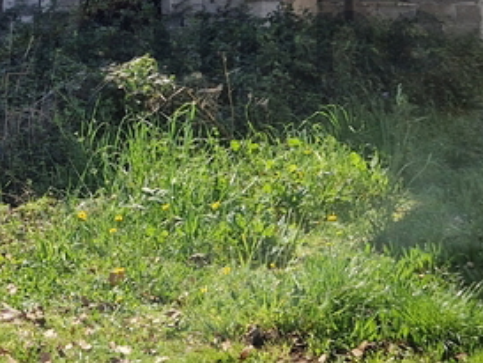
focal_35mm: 101
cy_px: -41
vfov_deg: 14.3
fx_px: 1410
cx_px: -58
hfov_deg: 18.6
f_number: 1.8
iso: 50
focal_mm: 5.4
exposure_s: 1/1284
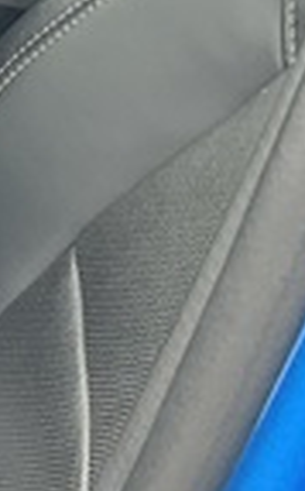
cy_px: -237
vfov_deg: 14.2
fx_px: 1841
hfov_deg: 7.8
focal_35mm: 138
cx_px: -703
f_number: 1.8
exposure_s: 1/122
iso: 32
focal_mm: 3
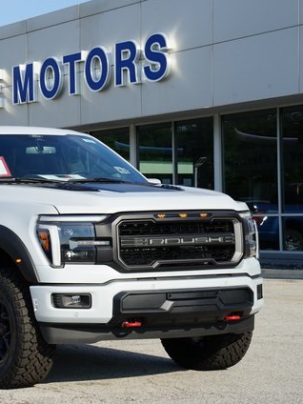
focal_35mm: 103
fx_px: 1202
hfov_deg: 14.2
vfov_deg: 19.1
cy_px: 202
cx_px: 18
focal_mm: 71
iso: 100
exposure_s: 1/100
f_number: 13
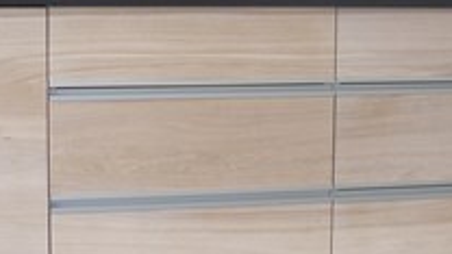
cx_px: 176
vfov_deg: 13.7
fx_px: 1055
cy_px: 122
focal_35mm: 88
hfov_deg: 24.1
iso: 160
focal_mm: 5
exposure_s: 1/30
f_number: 2.8
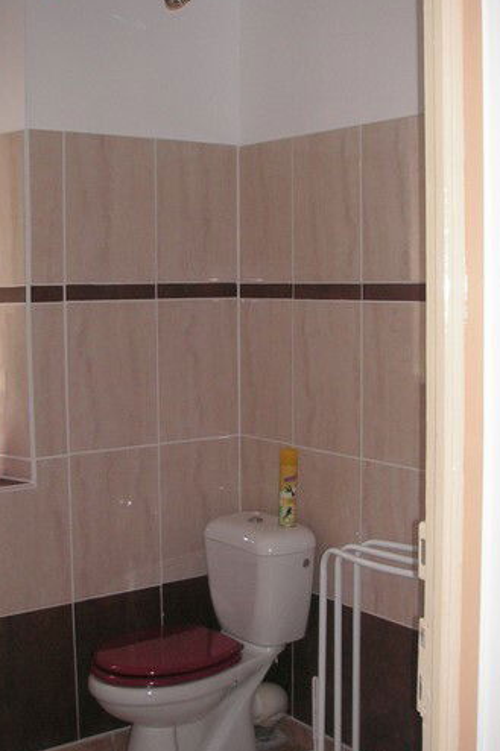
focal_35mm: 48
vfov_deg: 41.1
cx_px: 233
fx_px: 1001
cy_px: 366
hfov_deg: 28.0
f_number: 3.3
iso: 160
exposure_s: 1/45
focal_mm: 6.3
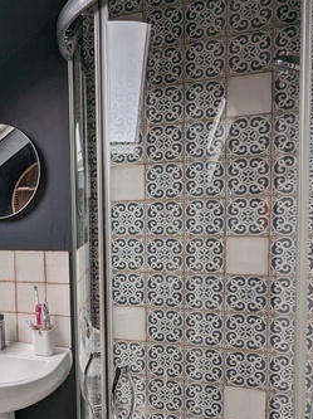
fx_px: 447
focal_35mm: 37
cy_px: 250
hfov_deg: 35.0
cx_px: -1
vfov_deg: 49.9
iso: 46
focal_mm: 2.35
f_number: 2.2
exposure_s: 1/96.7
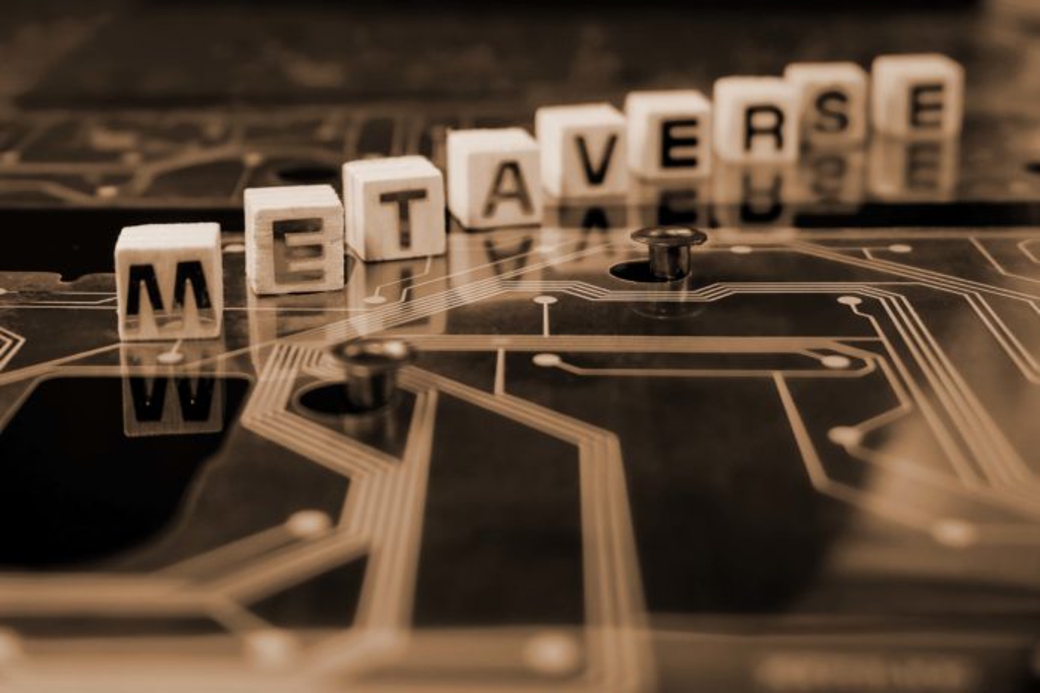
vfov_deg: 40.0
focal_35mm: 33
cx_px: 520
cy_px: 346
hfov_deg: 57.2
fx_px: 953
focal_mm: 22.2
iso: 250
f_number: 4
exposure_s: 1/60
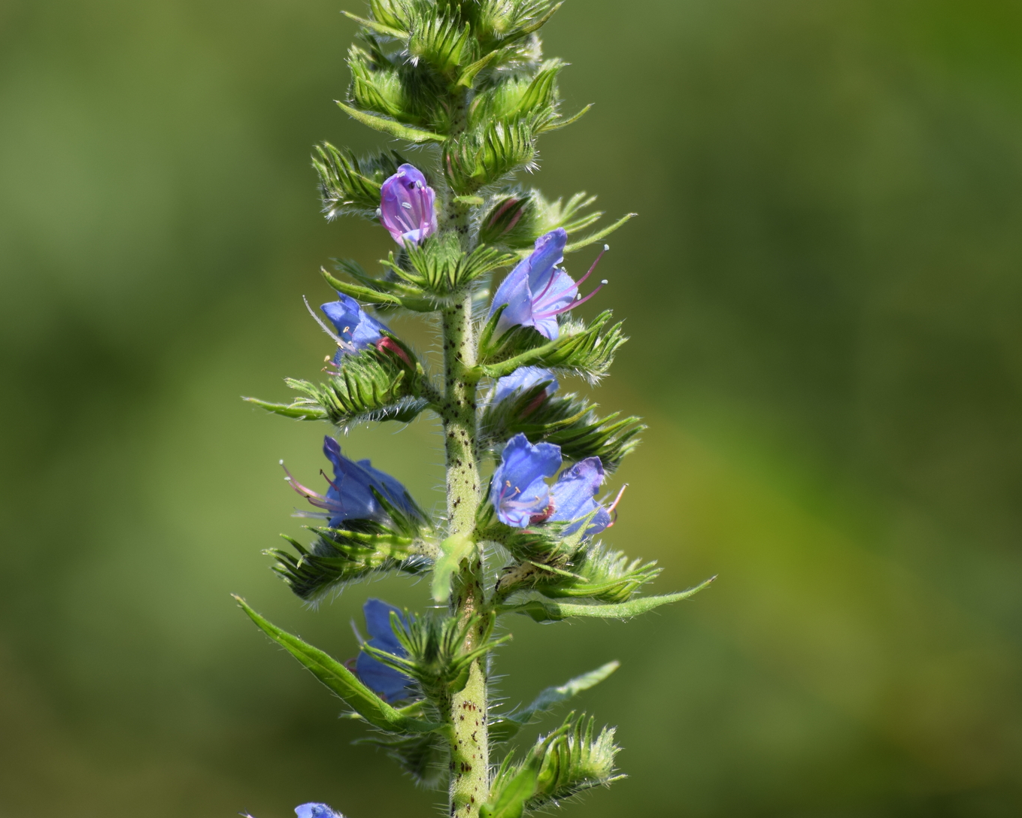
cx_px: 423
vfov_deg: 4.5
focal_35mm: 342
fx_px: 10338
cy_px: 324
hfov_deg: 5.7
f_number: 5.6
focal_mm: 165
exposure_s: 1/500
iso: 200
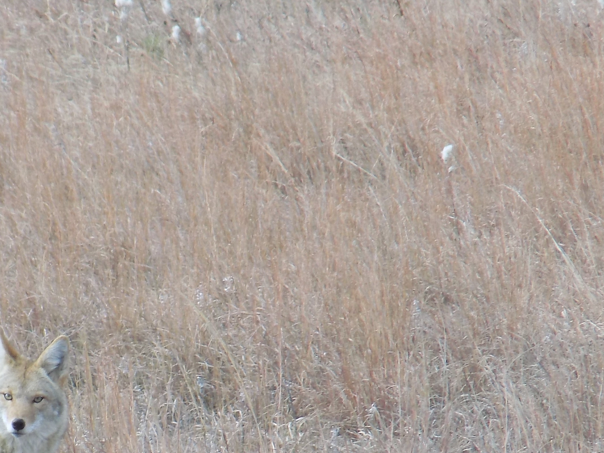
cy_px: 438
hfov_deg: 1.4
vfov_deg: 1.0
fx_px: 24816
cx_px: 37
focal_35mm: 1422
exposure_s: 1/125
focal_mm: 104
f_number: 5.9
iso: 80
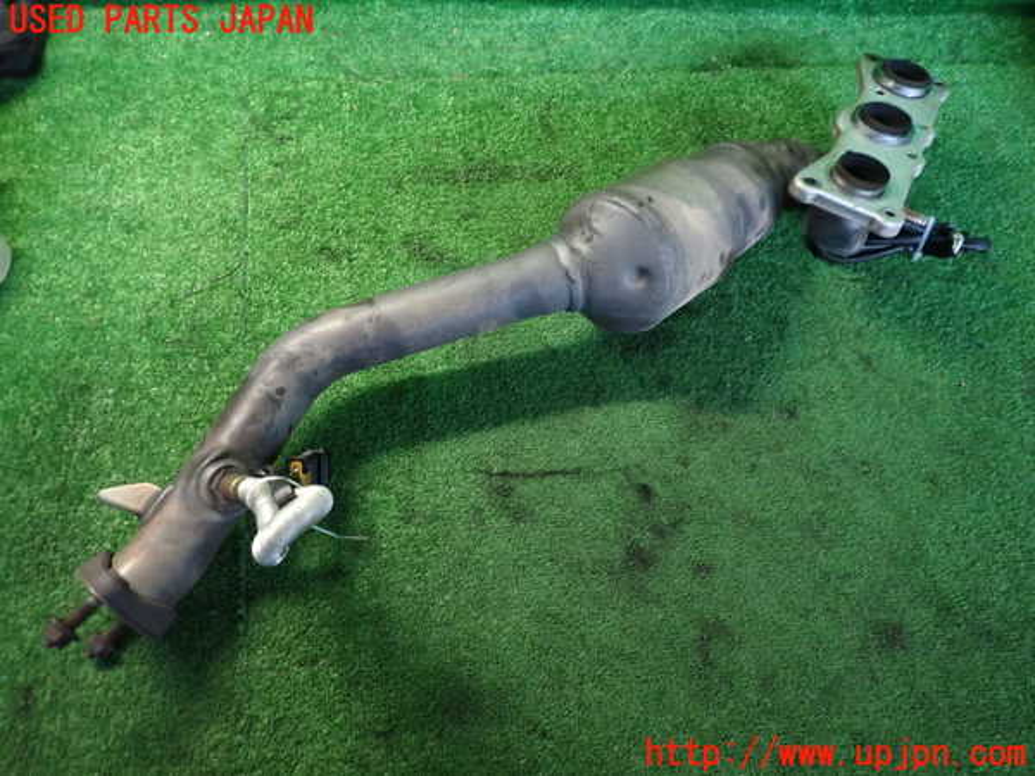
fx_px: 747
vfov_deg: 54.9
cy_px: 388
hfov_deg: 69.4
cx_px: 518
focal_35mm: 25
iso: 400
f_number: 2
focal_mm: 4.5
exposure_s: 1/30
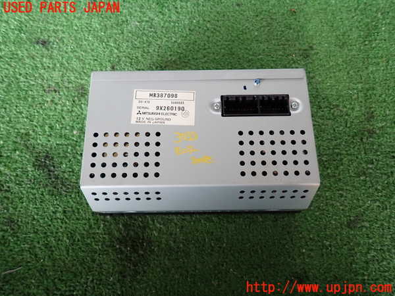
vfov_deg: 54.9
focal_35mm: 25
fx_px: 285
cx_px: 198
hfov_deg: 69.4
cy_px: 148
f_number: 2
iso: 200
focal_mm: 4.5
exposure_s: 1/60
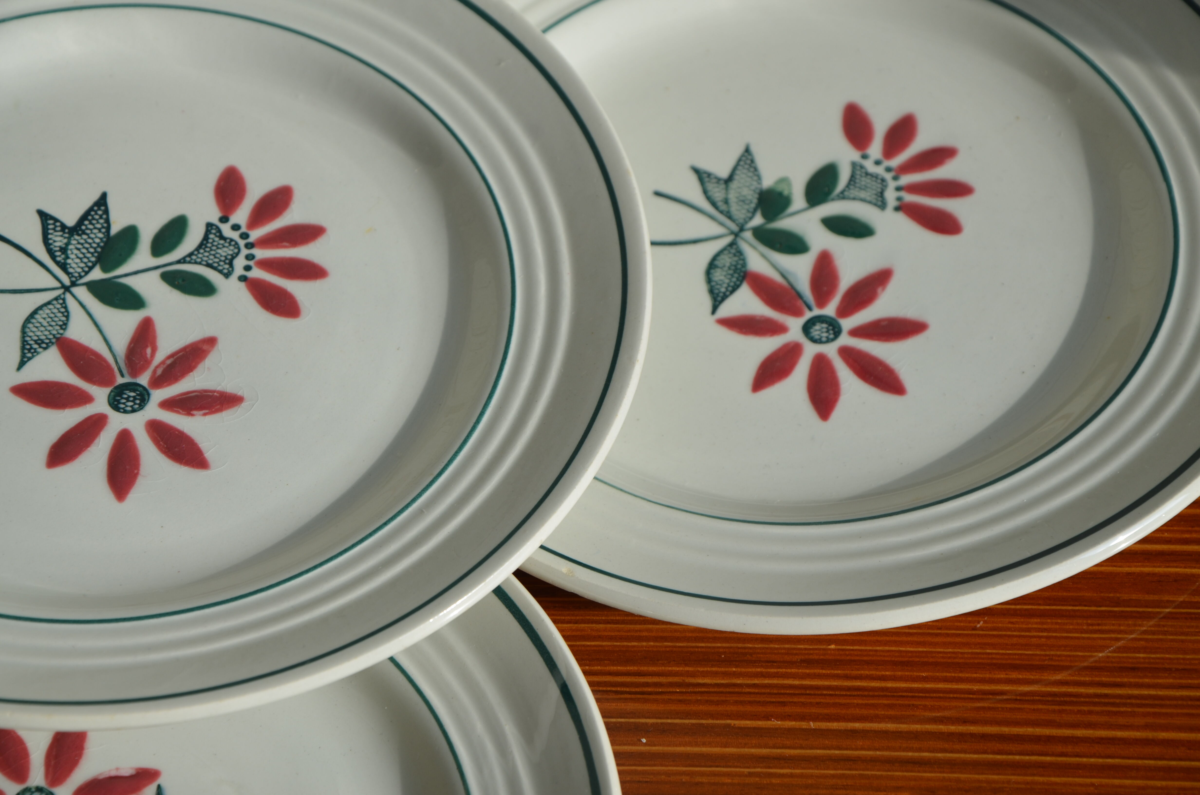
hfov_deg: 16.1
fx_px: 4241
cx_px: 600
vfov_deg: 10.7
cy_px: 398
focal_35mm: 128
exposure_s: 1/125
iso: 110
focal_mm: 85
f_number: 8
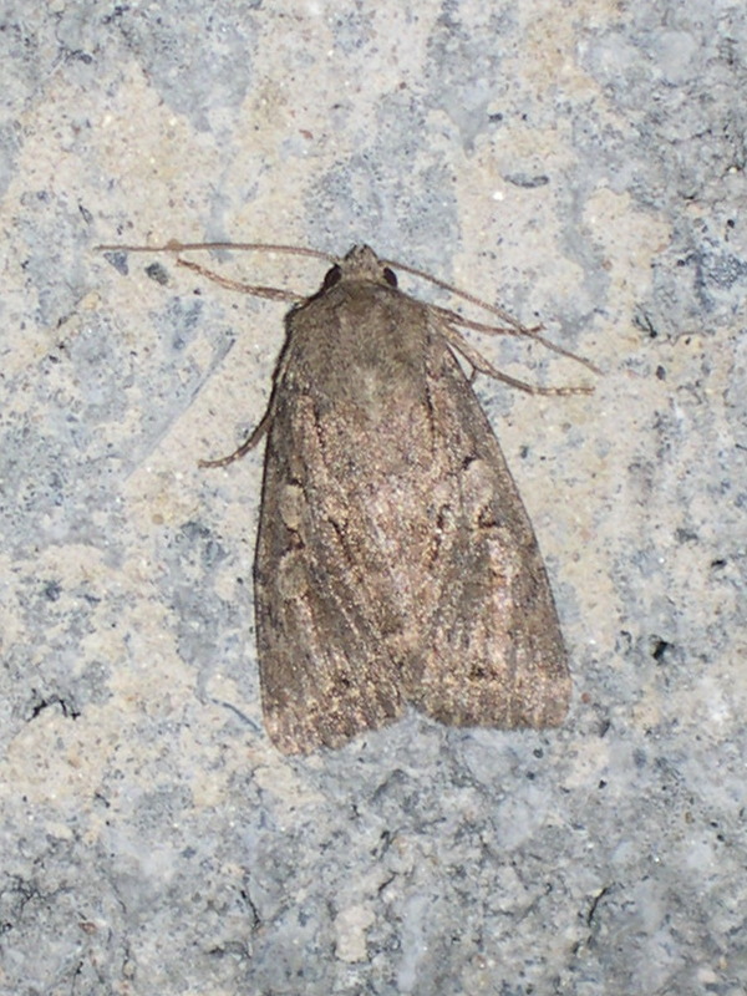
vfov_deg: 17.3
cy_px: 498
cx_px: 374
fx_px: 3280
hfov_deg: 13.0
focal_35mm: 114
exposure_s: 1/60
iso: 100
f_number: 4.9
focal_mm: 24
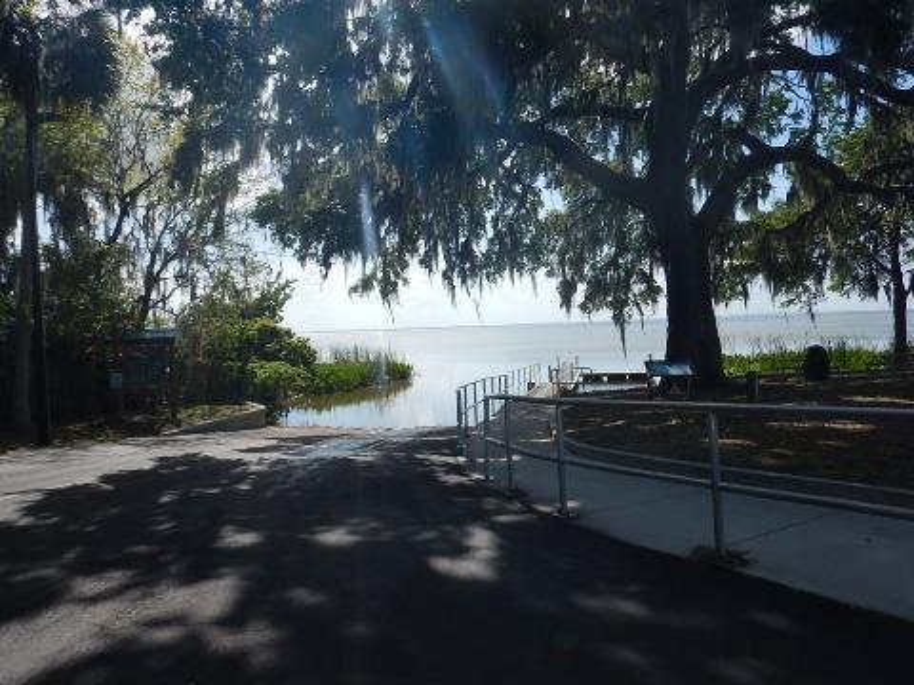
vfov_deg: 56.8
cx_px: 457
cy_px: 342
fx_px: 634
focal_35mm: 24
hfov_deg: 71.6
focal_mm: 4.3
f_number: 4.1
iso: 125
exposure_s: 1/1250
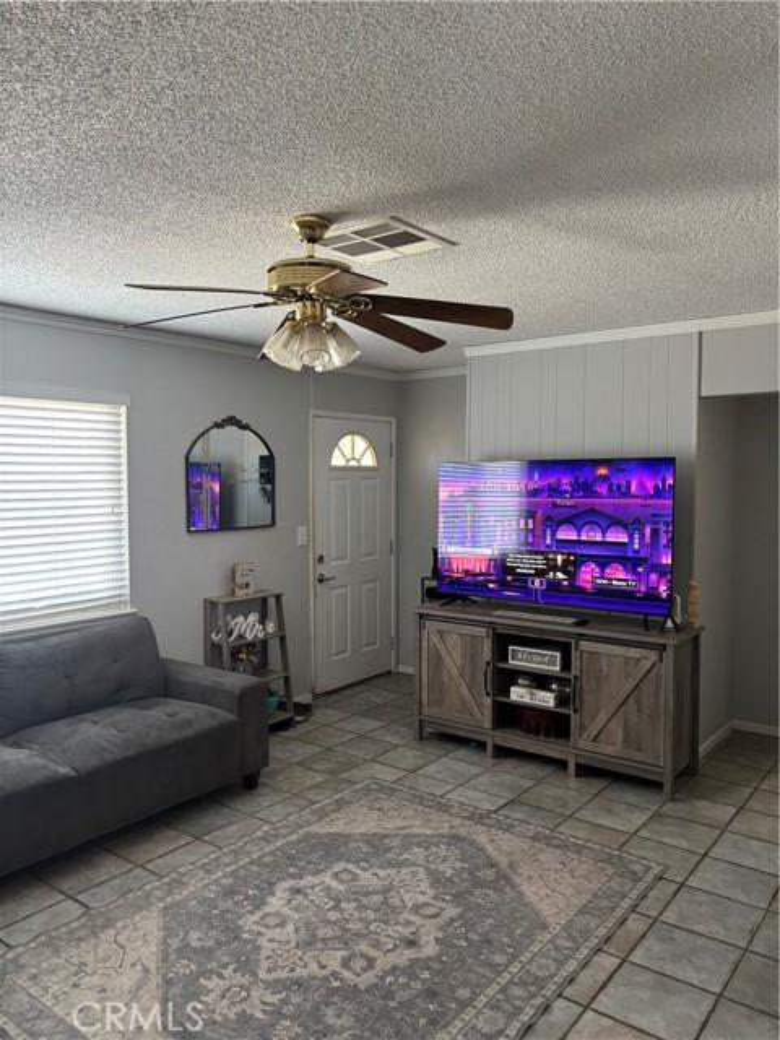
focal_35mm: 26
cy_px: 520
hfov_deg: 53.1
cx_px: 390
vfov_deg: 67.3
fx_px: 781
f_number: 1.6
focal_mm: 5.96
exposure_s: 1/60
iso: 250
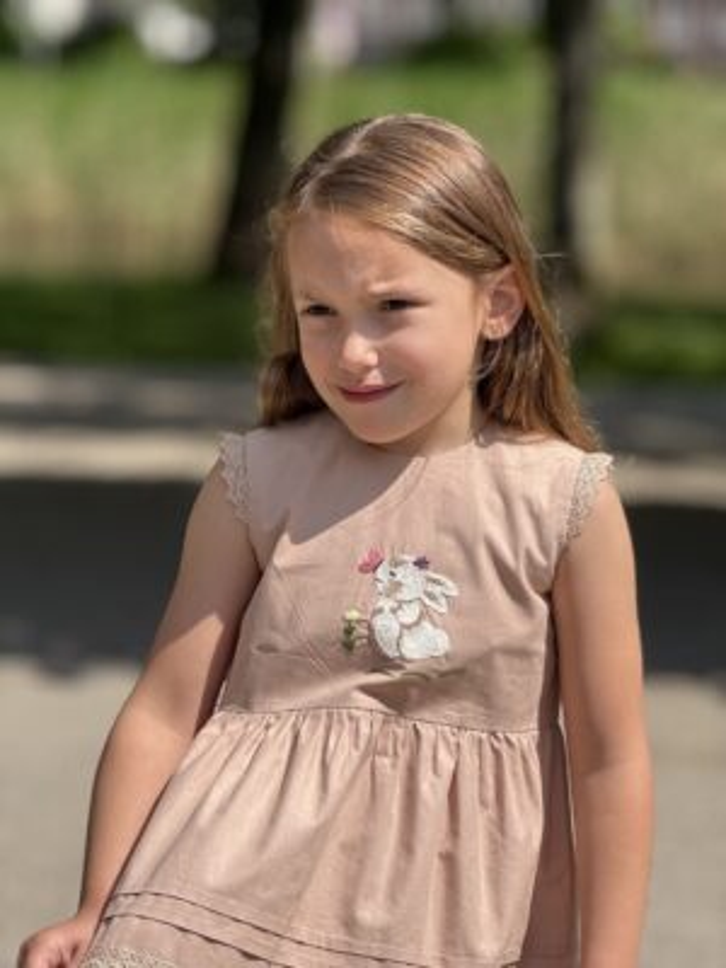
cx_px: 363
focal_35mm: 120
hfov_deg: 12.3
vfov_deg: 16.4
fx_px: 3356
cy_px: 484
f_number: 2.8
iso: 64
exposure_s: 1/728
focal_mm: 15.66
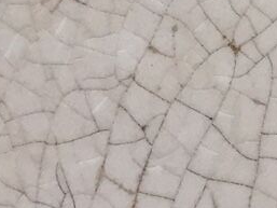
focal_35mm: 184
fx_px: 1473
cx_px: 834
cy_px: -79
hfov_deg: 8.8
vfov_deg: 8.0
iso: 64
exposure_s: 1/33
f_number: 2.2
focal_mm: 4.15
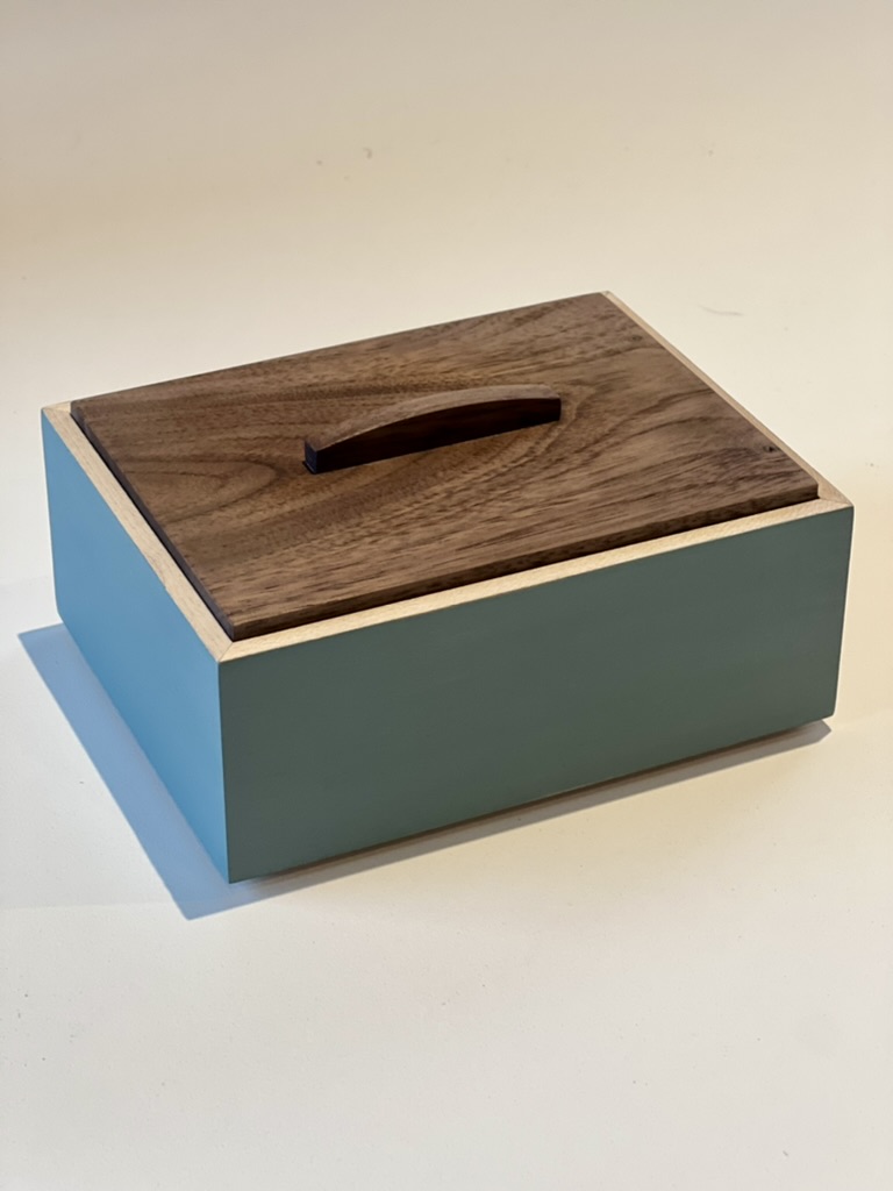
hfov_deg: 19.1
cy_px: 596
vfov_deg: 25.3
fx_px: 2649
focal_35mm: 77
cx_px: 446
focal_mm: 9
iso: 200
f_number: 2.8
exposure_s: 1/33
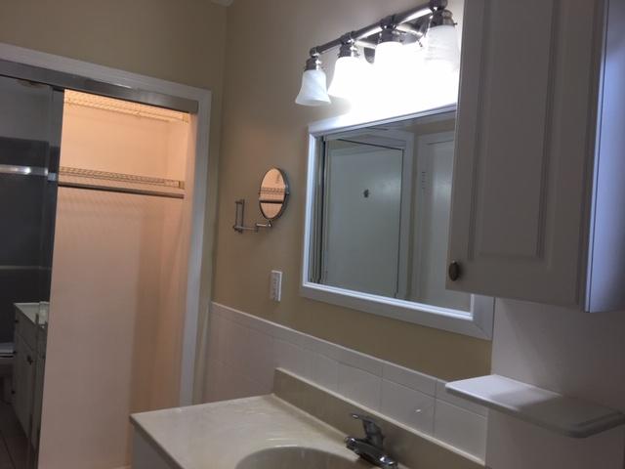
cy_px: 234
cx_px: 312
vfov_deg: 48.2
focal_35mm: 29
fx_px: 524
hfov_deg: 61.7
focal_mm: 4.15
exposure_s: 1/40
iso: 32
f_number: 2.2
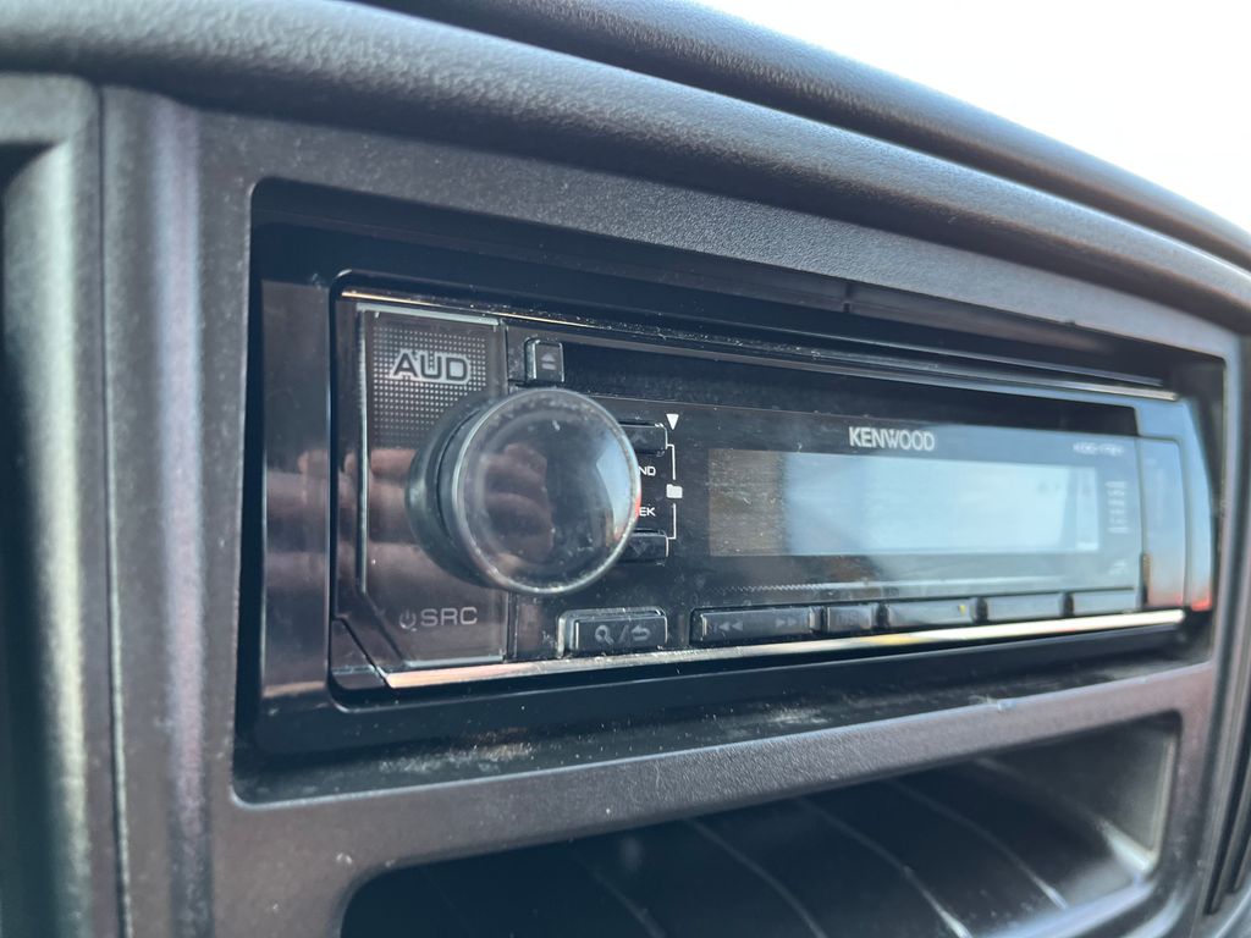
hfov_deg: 67.3
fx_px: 940
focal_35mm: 26
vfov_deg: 53.1
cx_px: 626
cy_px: 469
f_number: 1.6
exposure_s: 1/122
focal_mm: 5.1
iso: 100
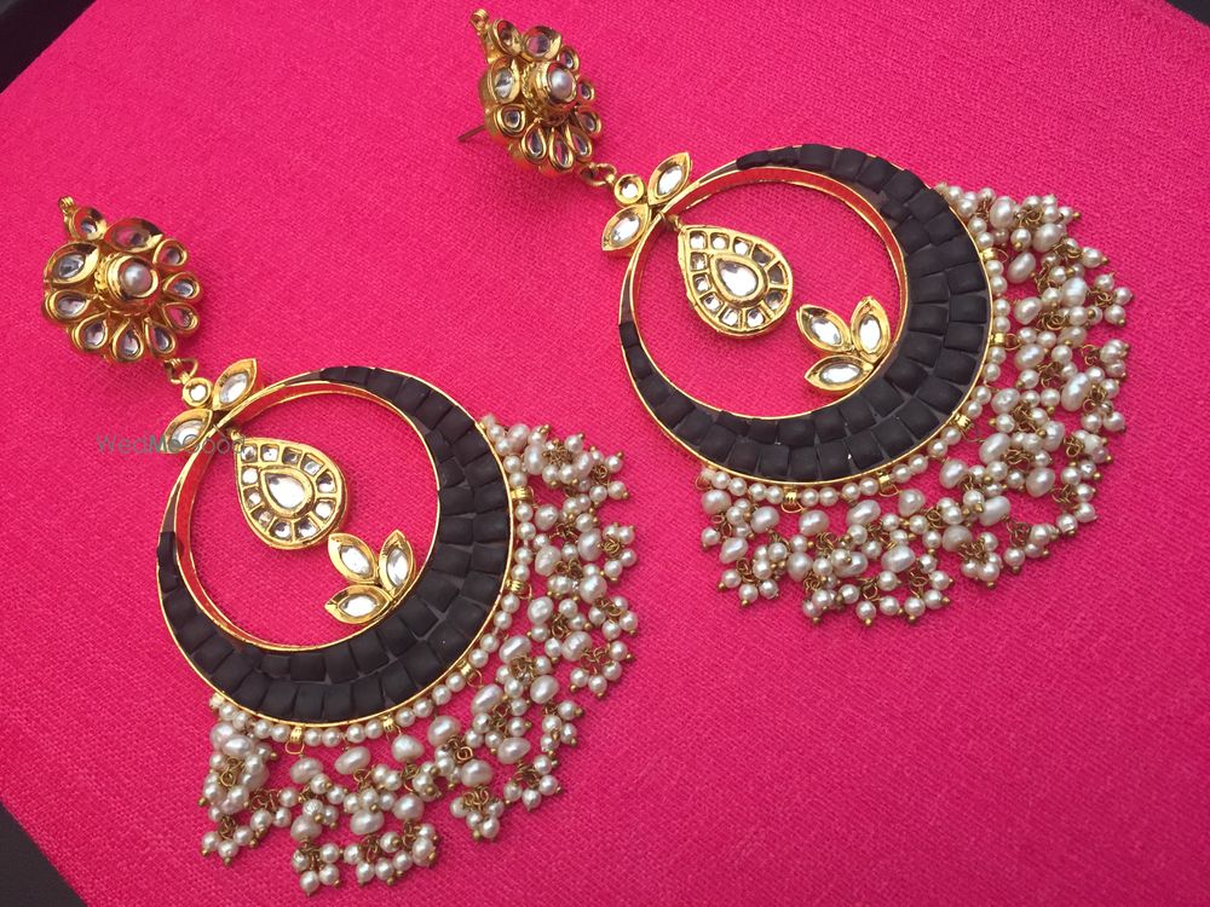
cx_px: 605
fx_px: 1014
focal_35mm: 29
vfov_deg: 48.2
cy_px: 454
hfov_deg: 61.7
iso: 200
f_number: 2.2
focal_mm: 4.15
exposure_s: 1/33
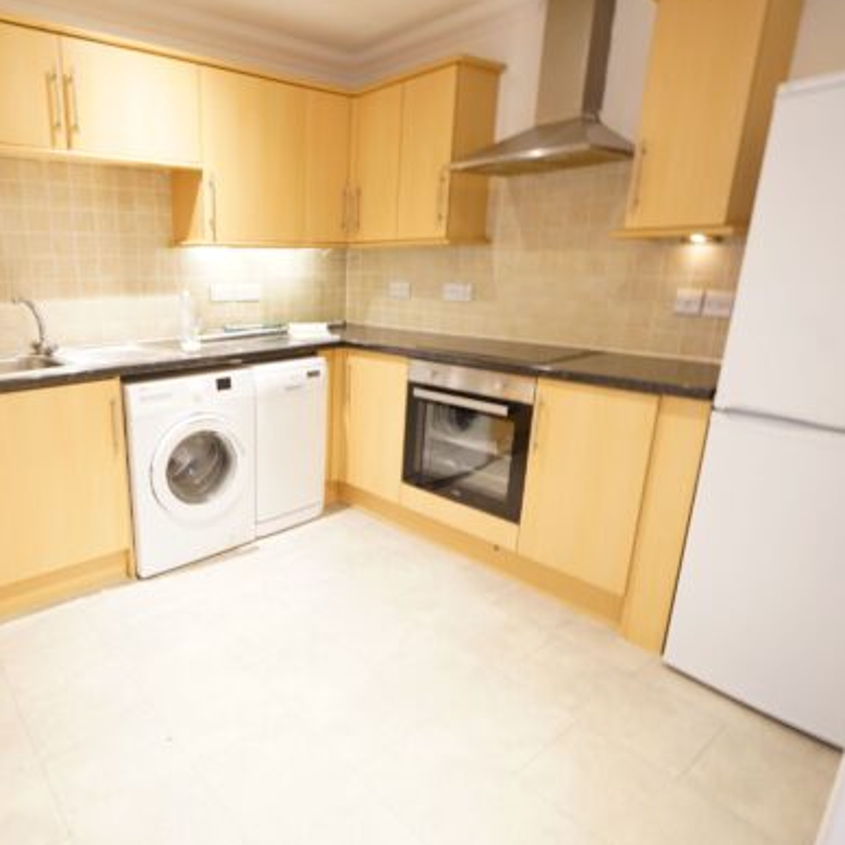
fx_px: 580
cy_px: 422
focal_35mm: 21
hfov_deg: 69.1
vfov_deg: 72.1
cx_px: 250
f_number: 4.5
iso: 400
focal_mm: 16
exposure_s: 1/3
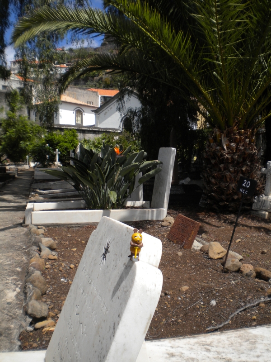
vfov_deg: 52.6
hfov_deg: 40.7
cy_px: 181
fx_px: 365
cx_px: 136
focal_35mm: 35
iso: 80
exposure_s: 1/896
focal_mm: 6.3
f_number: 4.6
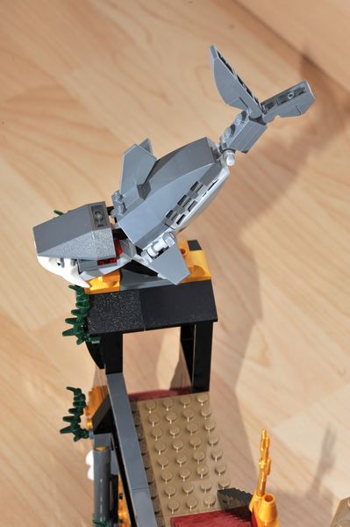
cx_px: 175
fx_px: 1534
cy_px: 264
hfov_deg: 13.0
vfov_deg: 19.5
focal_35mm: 105
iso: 200
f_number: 18
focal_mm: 105
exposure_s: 1/60
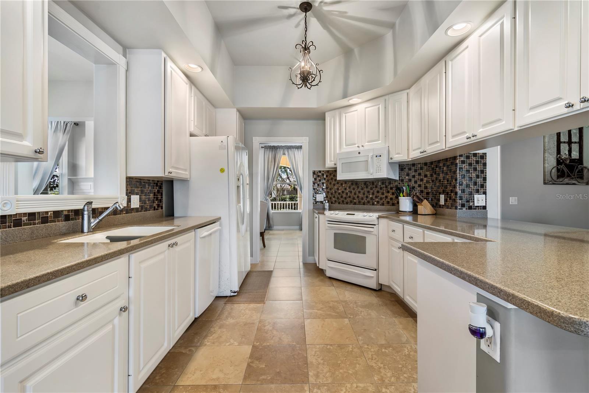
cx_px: 294
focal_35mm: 15
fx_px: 245
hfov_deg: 100.4
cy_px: 196
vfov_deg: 77.3
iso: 100
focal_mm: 10
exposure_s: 1/30
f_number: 9
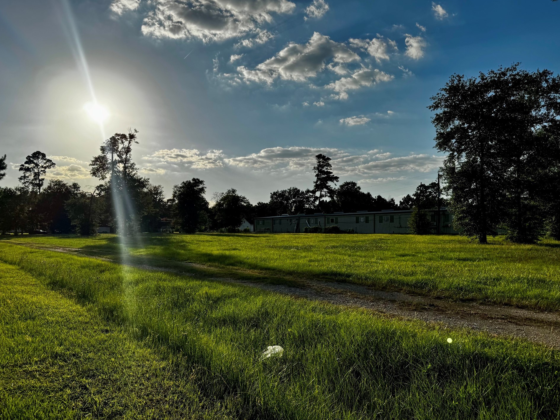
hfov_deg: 67.3
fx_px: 421
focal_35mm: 26
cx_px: 270
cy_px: 223
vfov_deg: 53.0
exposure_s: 1/12346
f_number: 1.78
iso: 80
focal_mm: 6.76
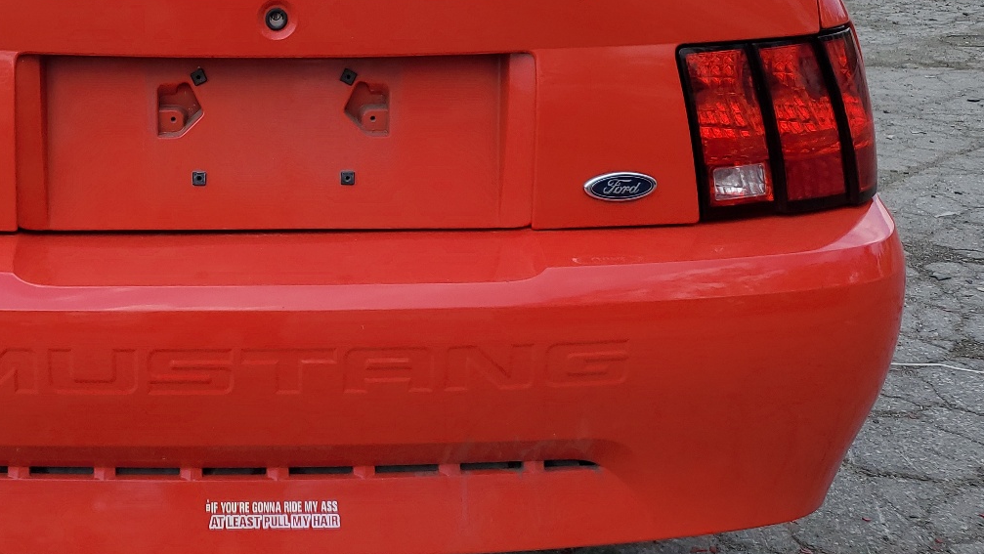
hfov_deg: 44.1
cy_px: 169
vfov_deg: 26.3
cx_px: 256
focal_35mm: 45
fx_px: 1174
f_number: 1.5
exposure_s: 1/2500
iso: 50
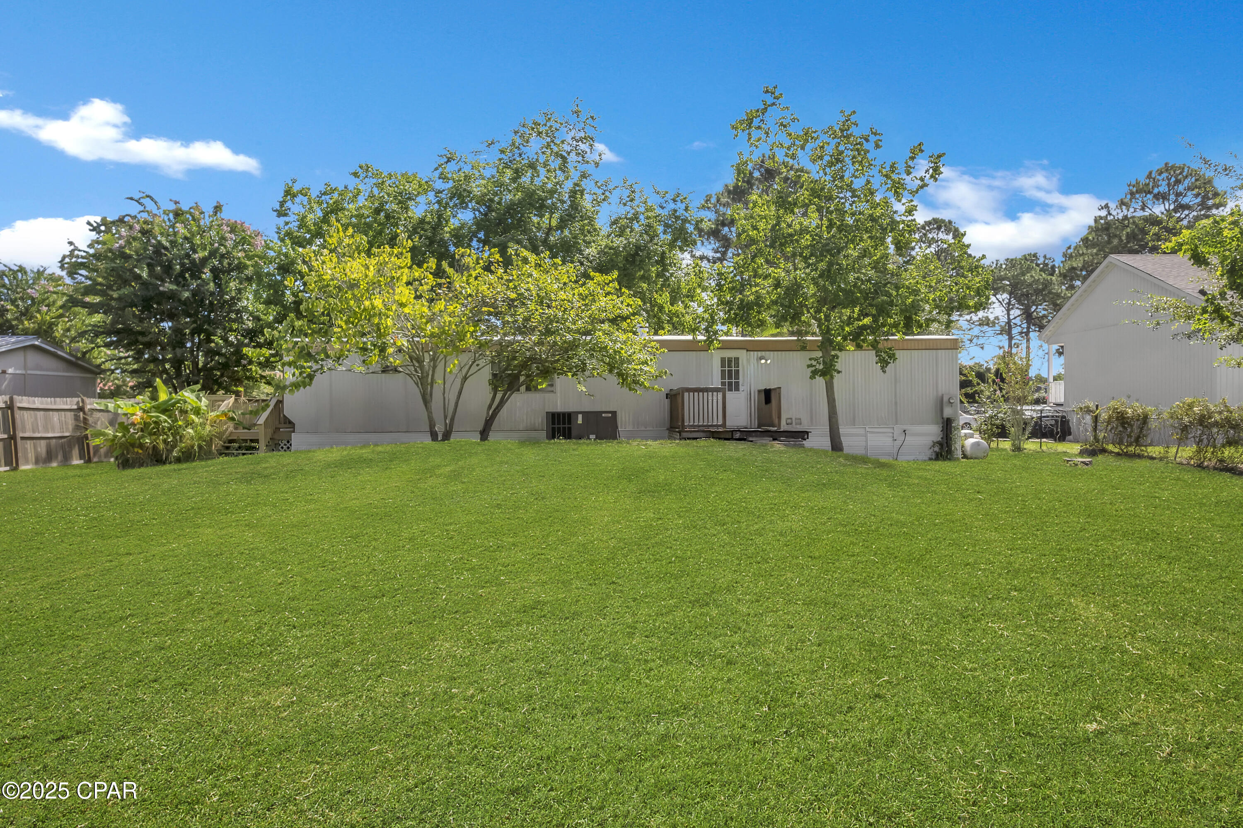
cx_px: 622
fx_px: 759
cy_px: 414
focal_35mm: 22
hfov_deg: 78.6
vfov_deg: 57.2
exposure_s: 1/2500
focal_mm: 8.38
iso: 100
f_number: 2.8
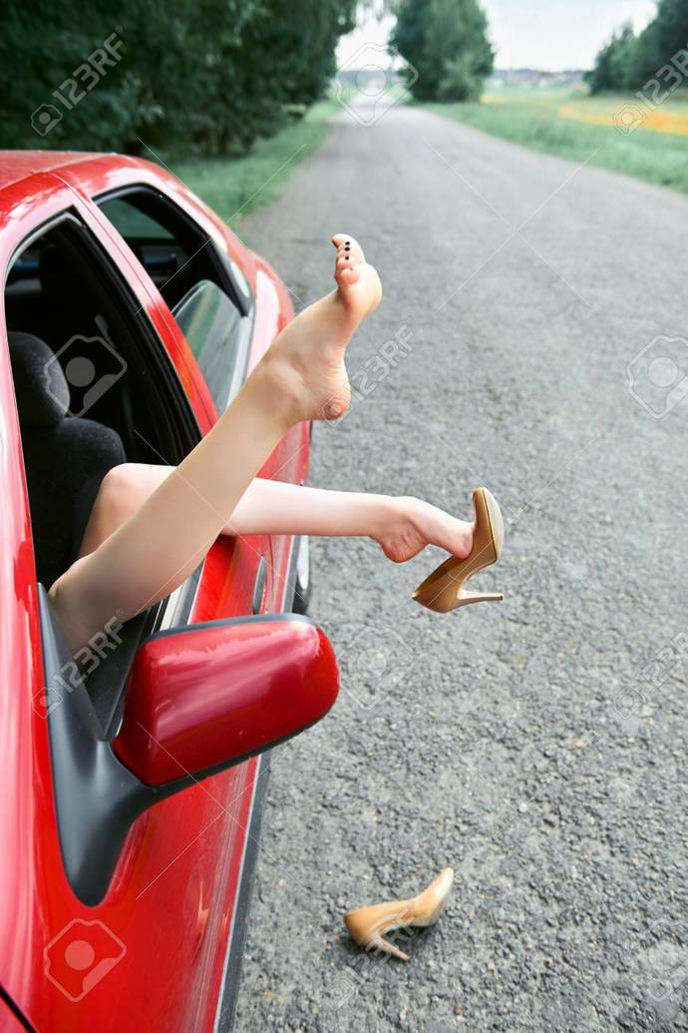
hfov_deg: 38.9
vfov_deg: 55.8
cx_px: 344
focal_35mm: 34
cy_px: 516
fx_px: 975
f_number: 4
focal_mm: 34
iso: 100
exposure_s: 1/400
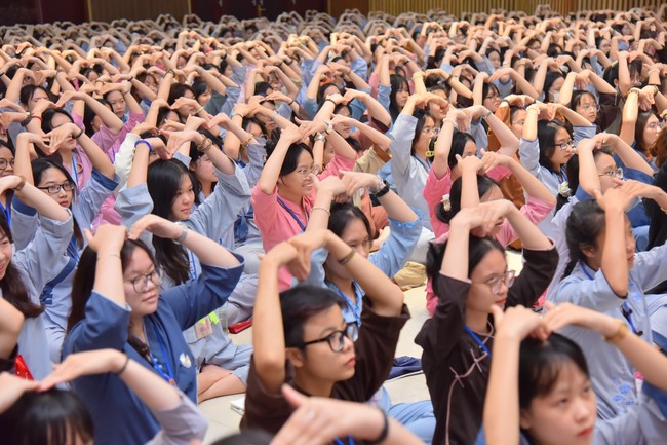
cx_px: 334
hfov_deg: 31.0
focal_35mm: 65
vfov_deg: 20.9
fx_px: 1204
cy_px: 222
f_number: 4.5
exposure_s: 1/100
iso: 1250
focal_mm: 65
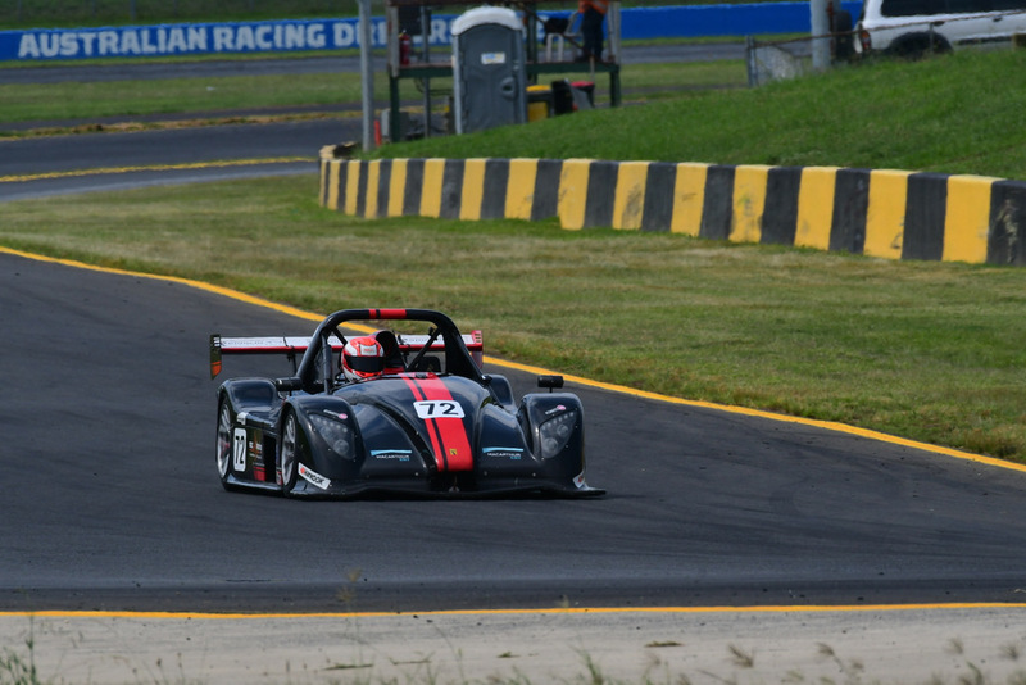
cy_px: 342
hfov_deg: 2.7
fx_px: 21382
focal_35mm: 750
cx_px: 513
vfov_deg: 1.8
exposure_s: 1/640
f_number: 13
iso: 400
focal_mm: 500
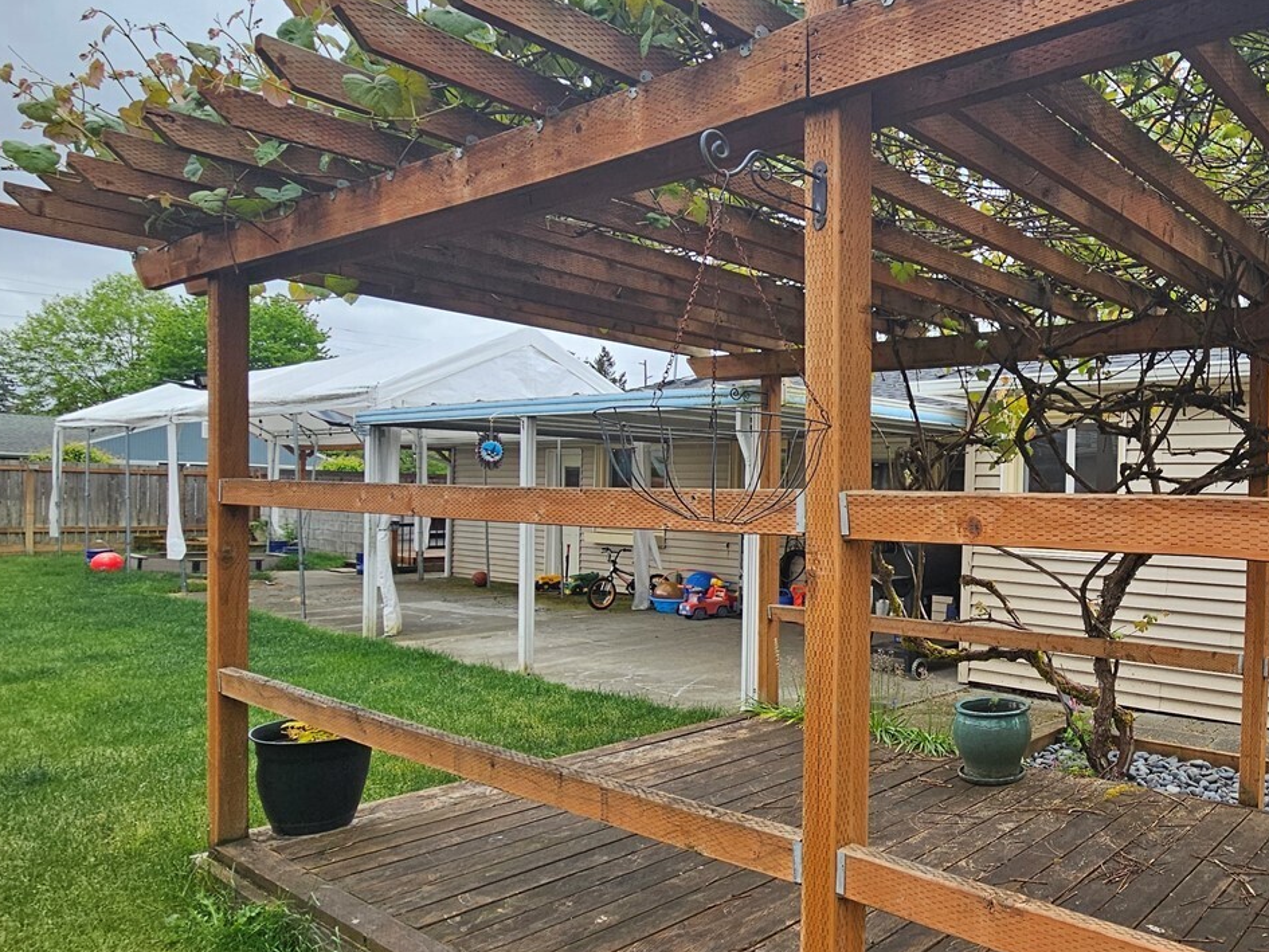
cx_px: 1039
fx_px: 807
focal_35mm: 22
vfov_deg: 61.0
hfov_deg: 68.1
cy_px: 520
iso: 50
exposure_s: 1/468
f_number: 2.2
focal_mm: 2.2
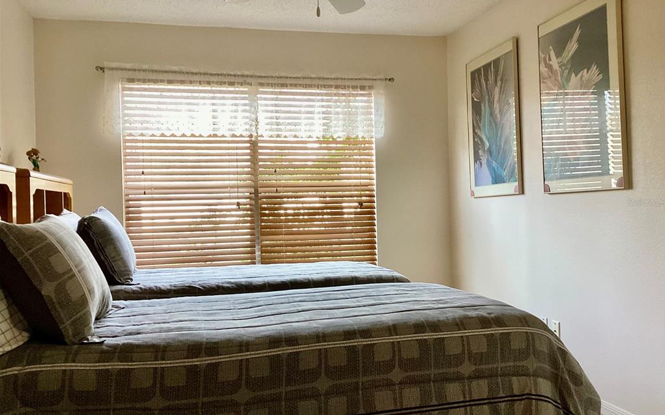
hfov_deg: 58.2
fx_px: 598
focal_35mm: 33
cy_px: 202
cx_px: 333
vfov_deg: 38.3
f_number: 2.4
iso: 80
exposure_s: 1/60
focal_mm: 3.3
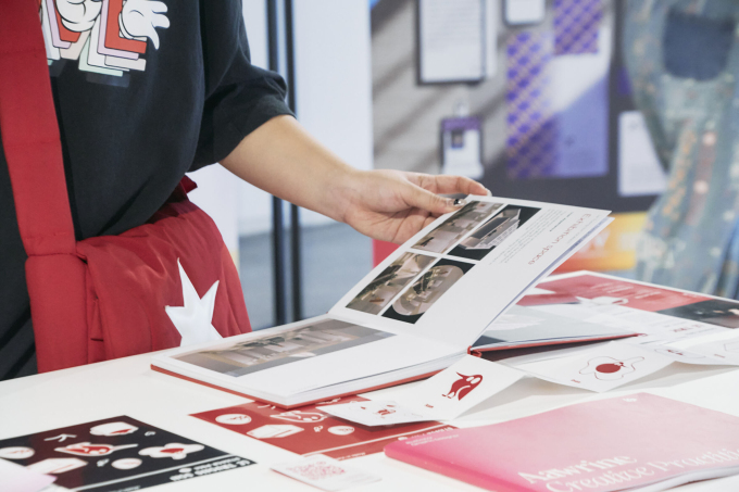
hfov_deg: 17.1
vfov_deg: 11.4
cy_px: 246
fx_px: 2463
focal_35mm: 120
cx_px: 370
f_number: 8
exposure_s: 1/60
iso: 1250
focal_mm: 80
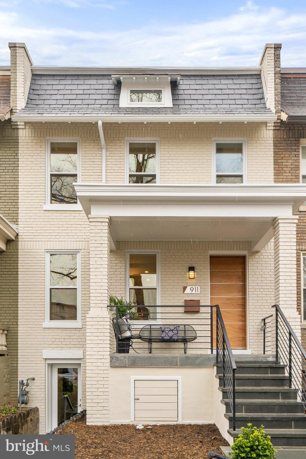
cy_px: 230
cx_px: 153
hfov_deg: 55.1
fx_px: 293
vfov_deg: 76.1
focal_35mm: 23
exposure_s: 1/320
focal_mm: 23
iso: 400
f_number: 8
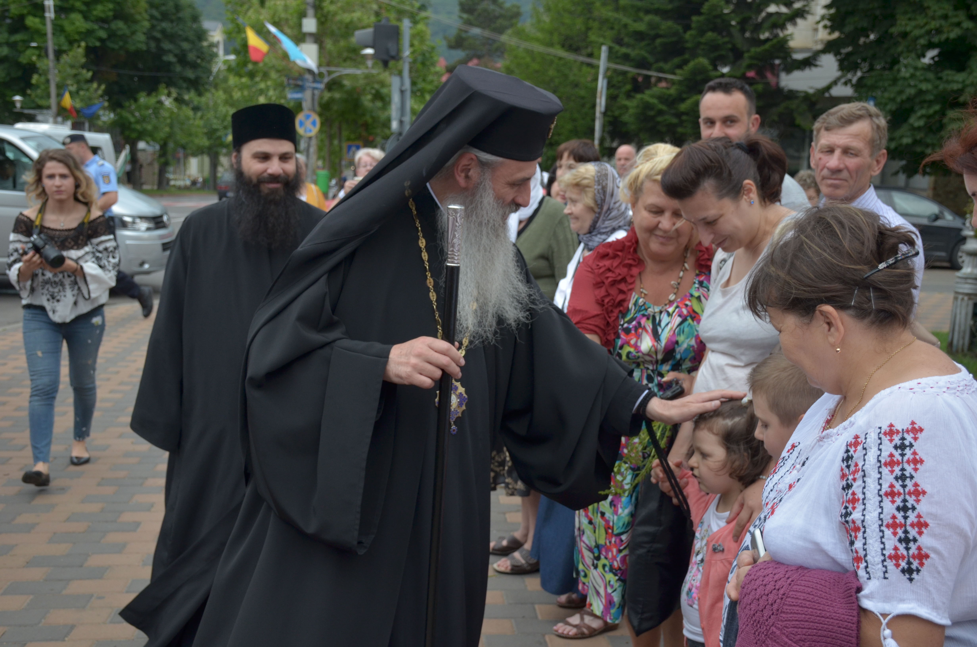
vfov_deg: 29.7
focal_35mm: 45
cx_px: 488
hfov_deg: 43.7
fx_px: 1219
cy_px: 324
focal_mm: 30
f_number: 5
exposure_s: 1/250
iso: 400
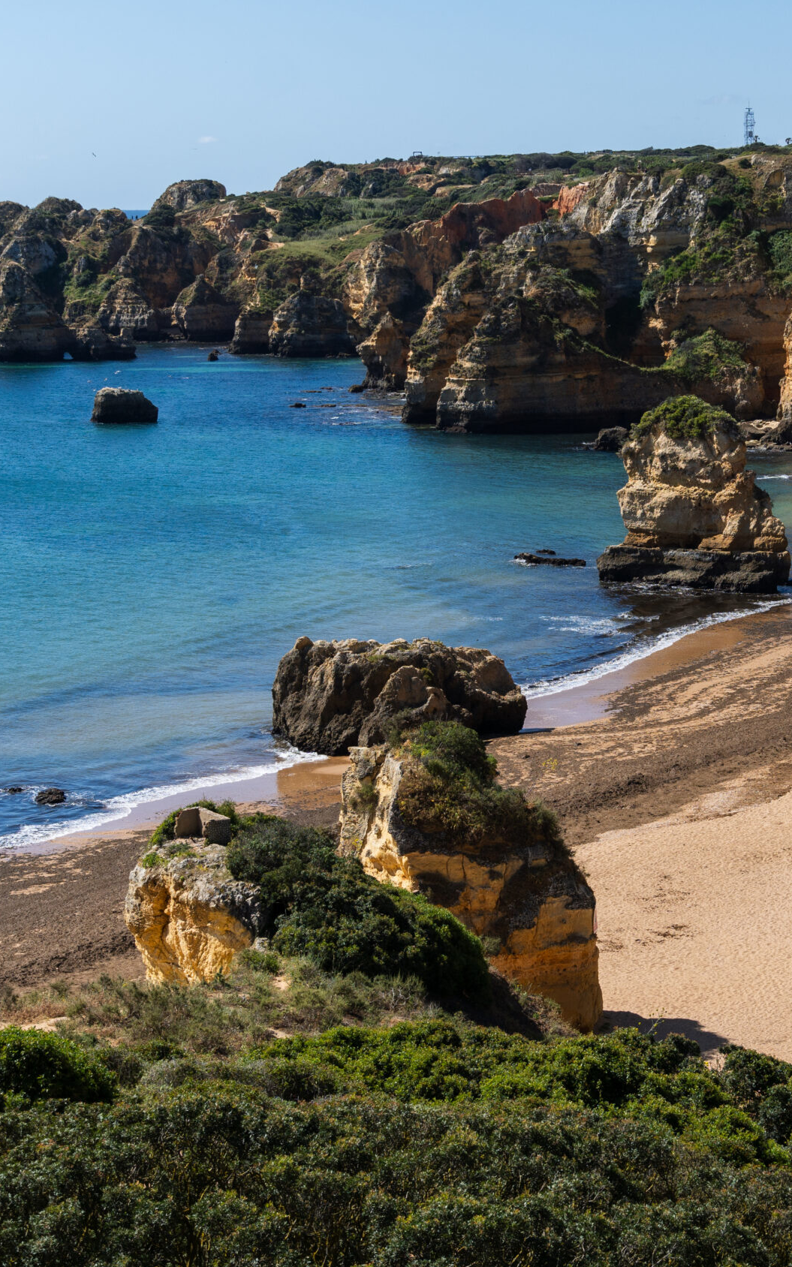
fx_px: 2962
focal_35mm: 86
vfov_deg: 24.1
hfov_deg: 15.1
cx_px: 676
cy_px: 639
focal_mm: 37
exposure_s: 1/640
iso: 100
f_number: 6.3
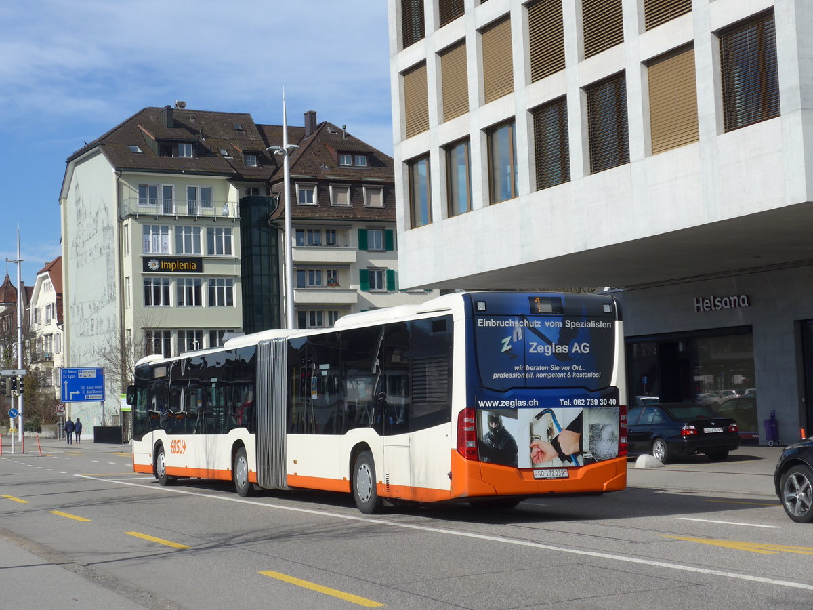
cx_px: 406
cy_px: 305
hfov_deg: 31.2
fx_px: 1456
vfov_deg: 23.7
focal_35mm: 62
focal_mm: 12.7
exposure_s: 1/1600
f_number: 3.7
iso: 80
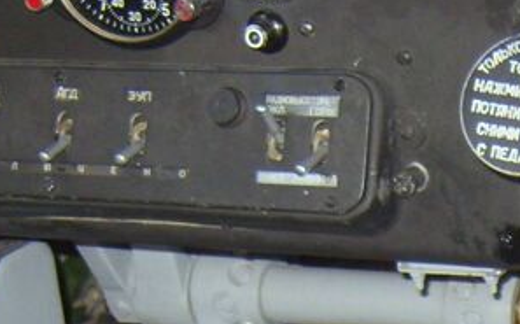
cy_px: 722
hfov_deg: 12.7
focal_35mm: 160
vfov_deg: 7.7
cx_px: 653
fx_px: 2265
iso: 100
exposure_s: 1/30
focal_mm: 7.4
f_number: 2.8
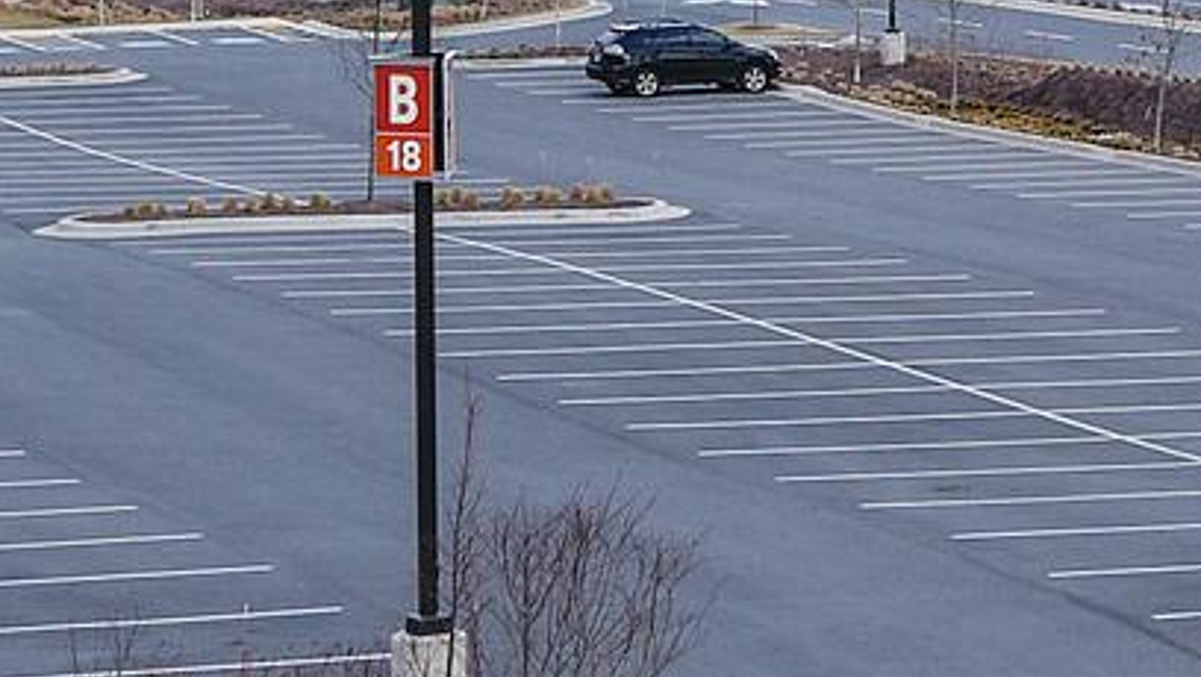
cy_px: -686
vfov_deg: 6.4
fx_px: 5863
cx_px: 1363
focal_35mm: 184
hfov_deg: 11.5
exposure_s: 1/250
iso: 100
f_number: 8
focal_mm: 35
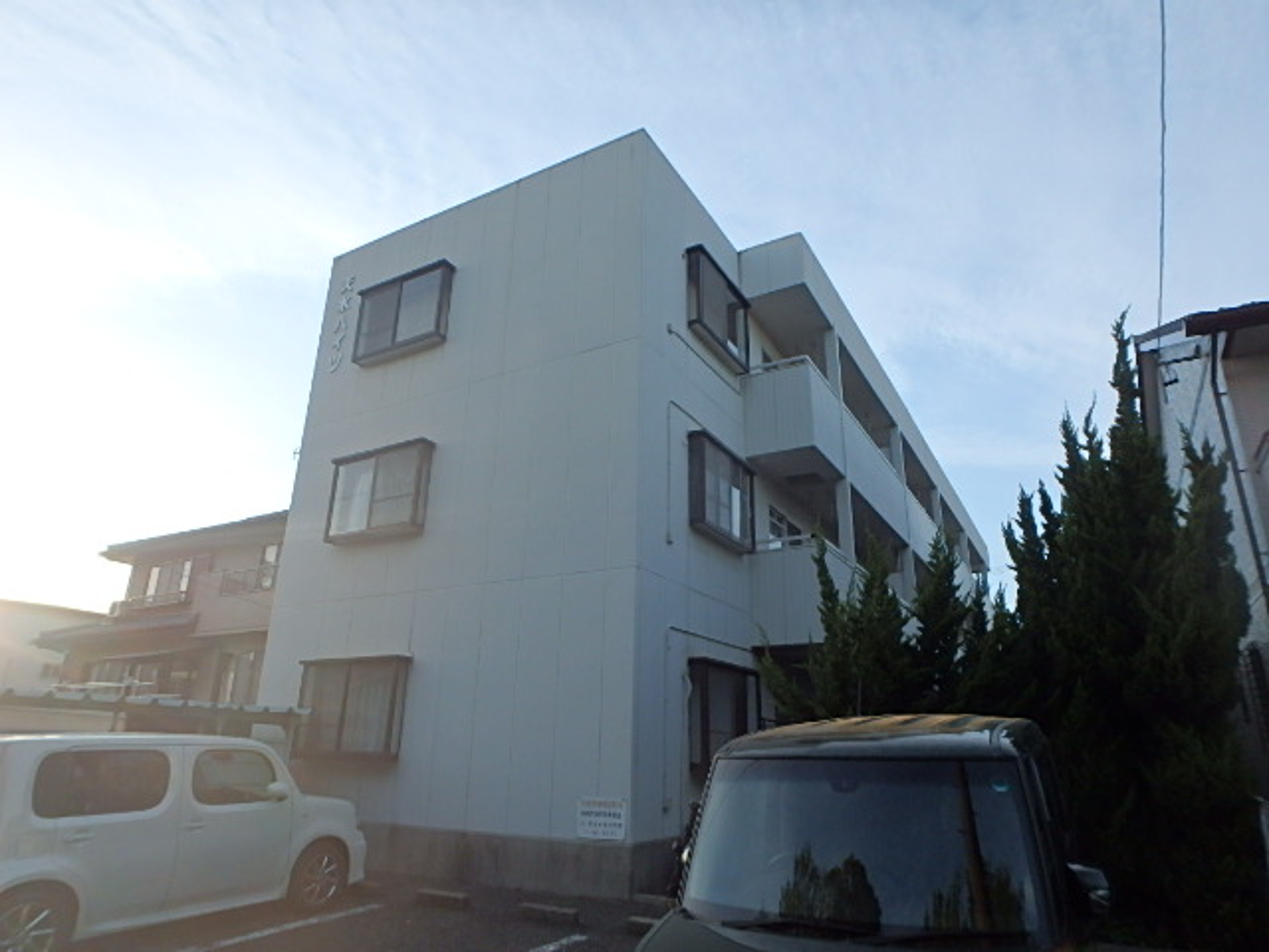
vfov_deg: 63.4
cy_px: 476
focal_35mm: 21
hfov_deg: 79.0
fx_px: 770
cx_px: 634
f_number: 3.5
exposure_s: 1/640
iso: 125
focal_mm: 3.7
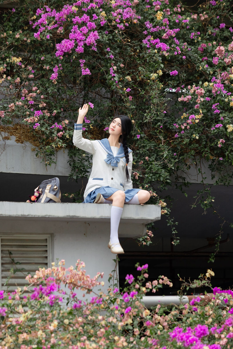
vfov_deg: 13.2
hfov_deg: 8.9
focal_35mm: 155
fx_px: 1505
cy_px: 174
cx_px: 116
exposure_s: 1/320
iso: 320
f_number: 3.5
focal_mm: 155
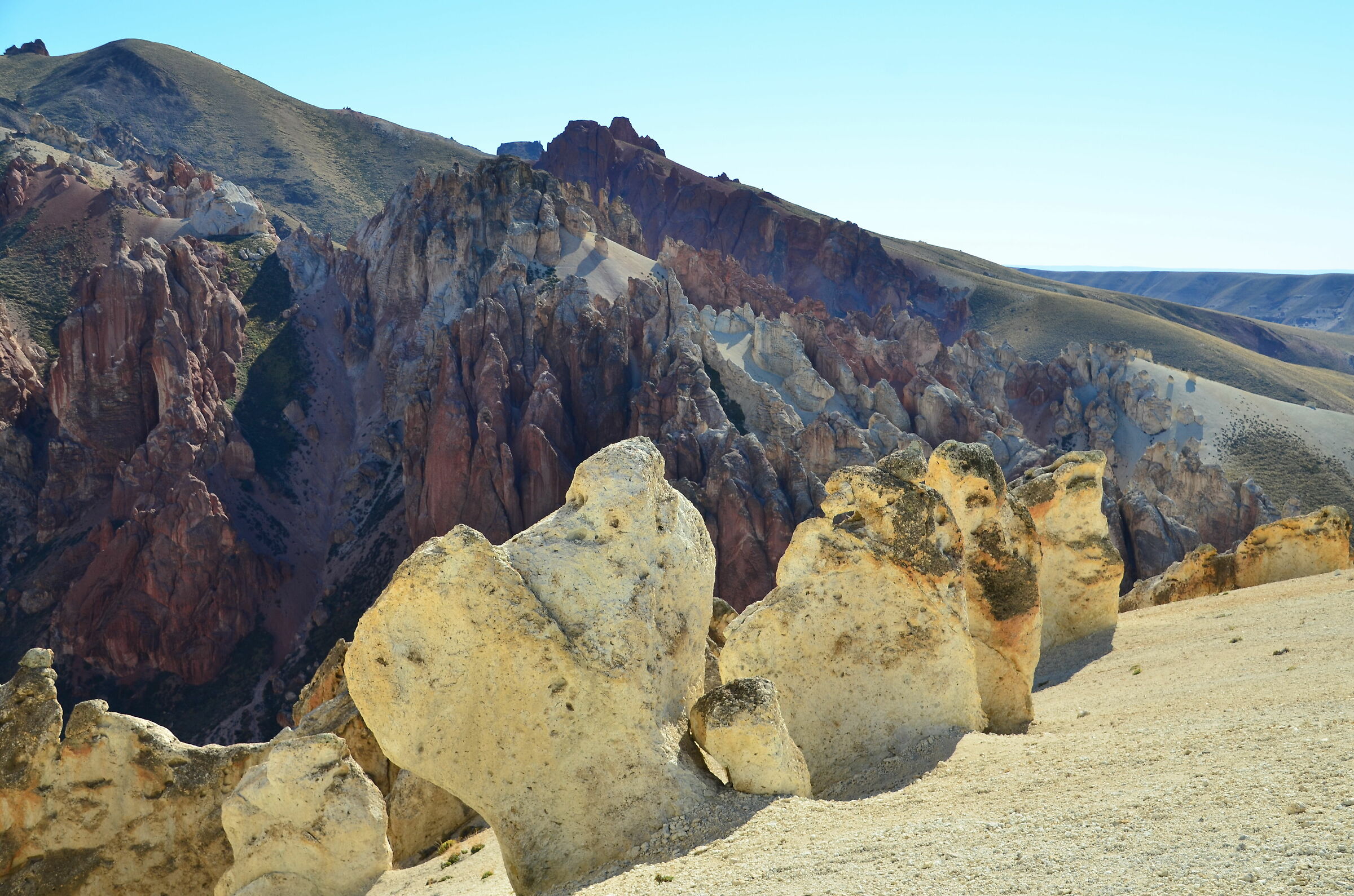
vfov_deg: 32.9
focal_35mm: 40
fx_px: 1520
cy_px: 448
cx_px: 677
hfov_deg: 48.0
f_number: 8
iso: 200
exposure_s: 1/500
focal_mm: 27
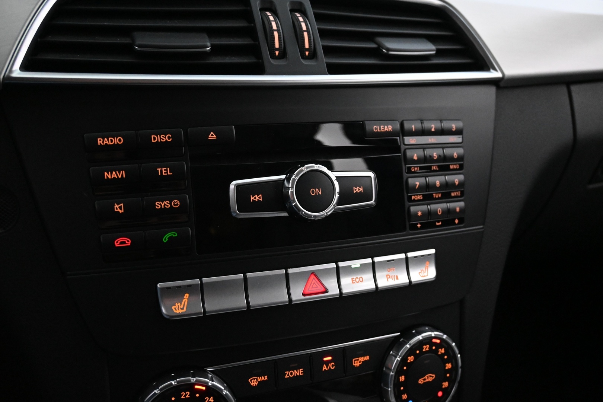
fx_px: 628
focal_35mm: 38
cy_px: 201
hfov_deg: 51.3
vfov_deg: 35.5
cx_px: 302
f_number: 4.2
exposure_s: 1/40
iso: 6400
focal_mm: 25
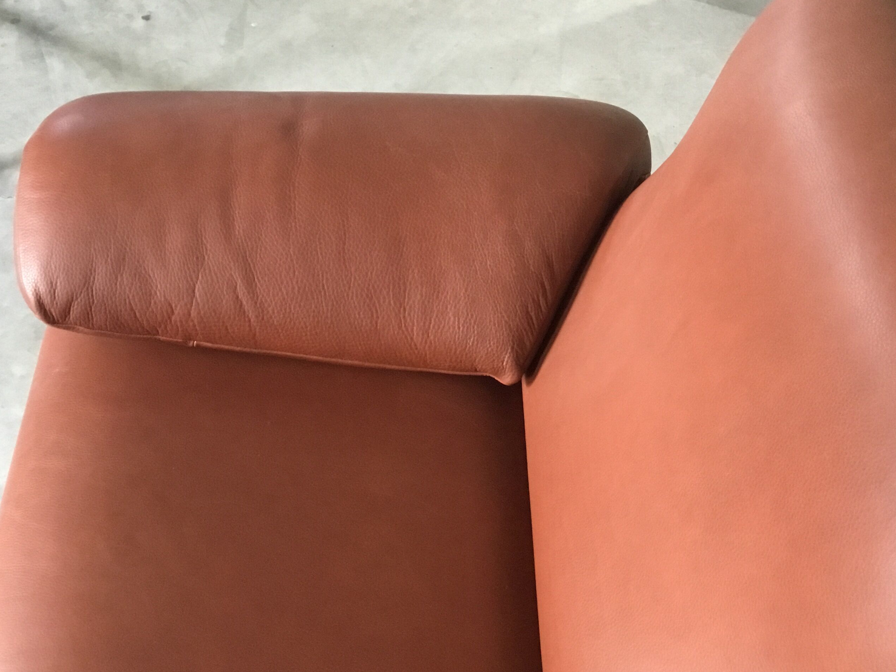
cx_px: 492
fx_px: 1035
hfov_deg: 46.7
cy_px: 413
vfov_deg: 35.8
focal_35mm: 40
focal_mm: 3.3
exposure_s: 1/25
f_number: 2.4
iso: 200
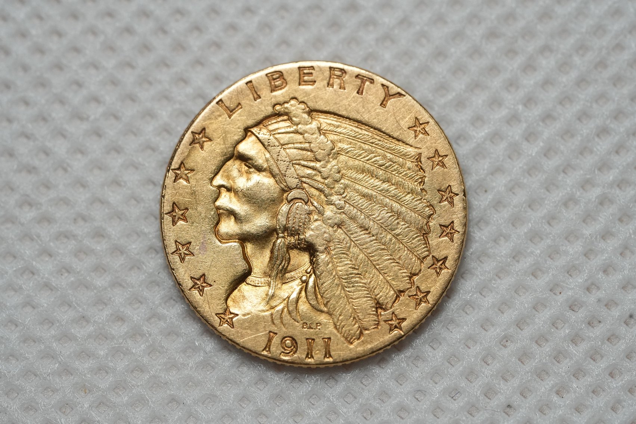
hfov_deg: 19.5
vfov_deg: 13.0
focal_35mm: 105
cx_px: 318
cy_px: 212
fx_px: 1855
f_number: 5.6
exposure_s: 1/250
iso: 1600
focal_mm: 105
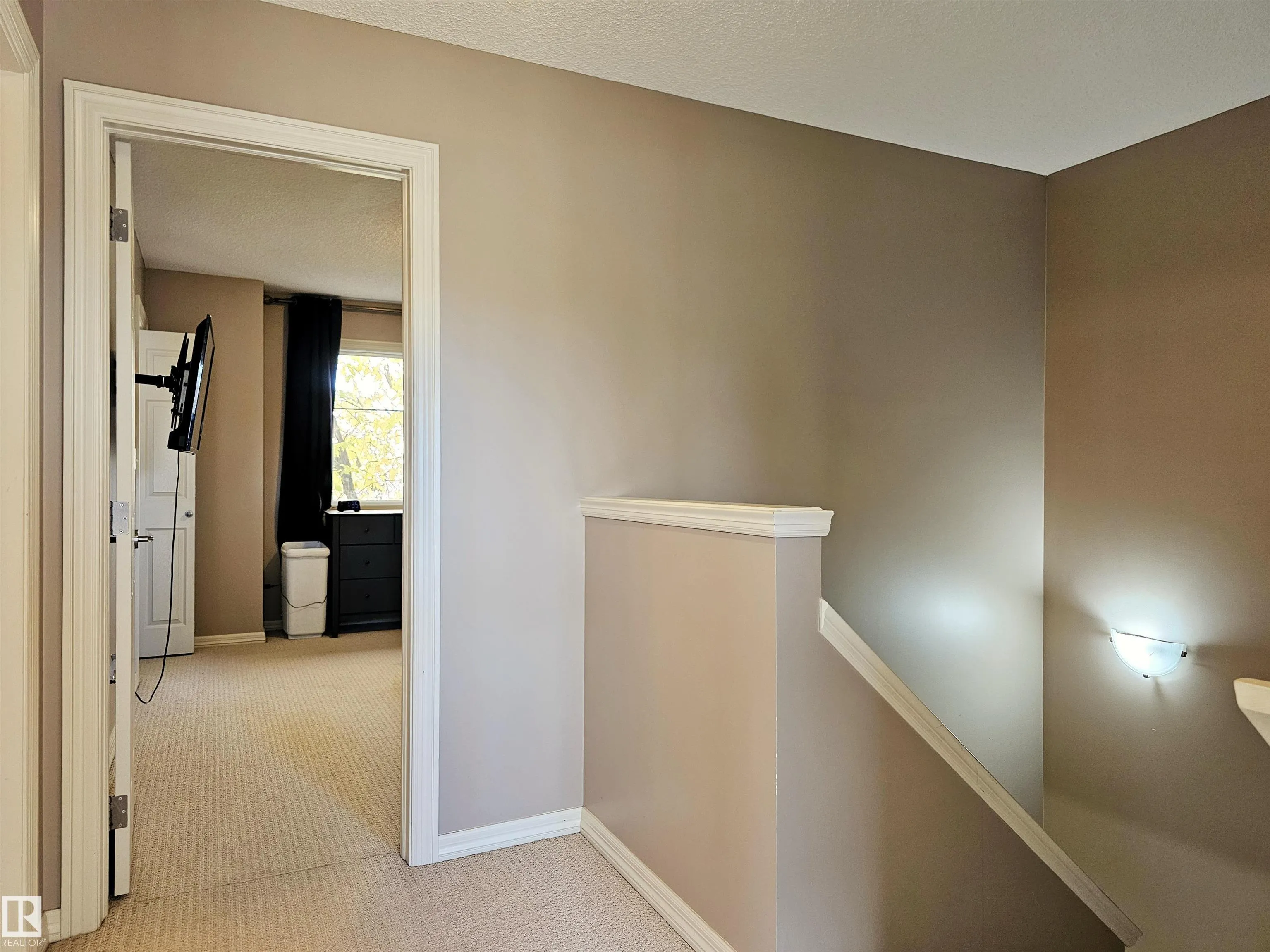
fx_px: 844
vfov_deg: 58.9
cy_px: 476
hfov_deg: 73.9
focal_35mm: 23
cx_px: 635
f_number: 1.7
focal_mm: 6.3
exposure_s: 1/120
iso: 400
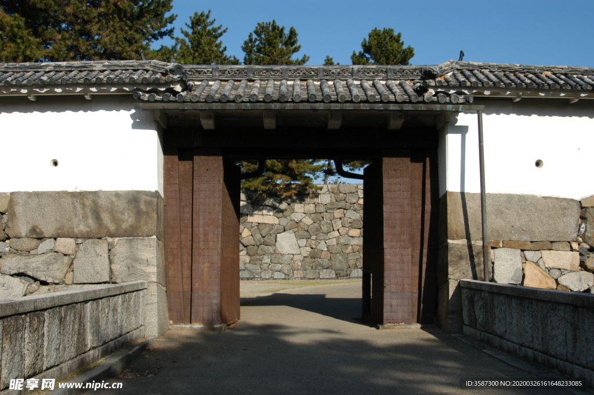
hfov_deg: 53.2
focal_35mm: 36
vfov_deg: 36.8
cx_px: 297
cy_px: 198
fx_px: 594
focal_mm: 24
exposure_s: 1/320
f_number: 9
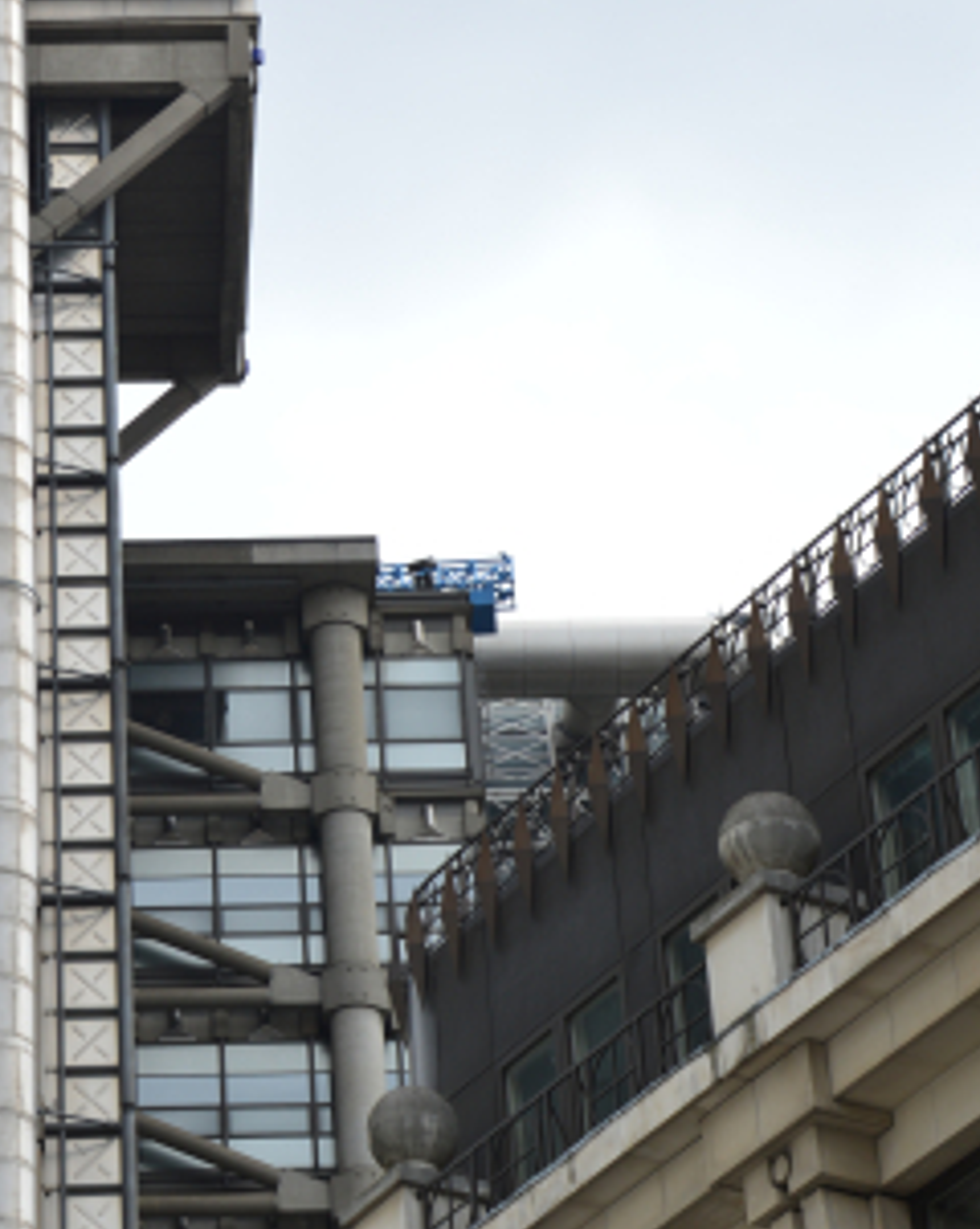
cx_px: 206
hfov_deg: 10.5
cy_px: 347
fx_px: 5304
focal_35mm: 146
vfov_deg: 13.2
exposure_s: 1/250
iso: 100
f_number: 8
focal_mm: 52
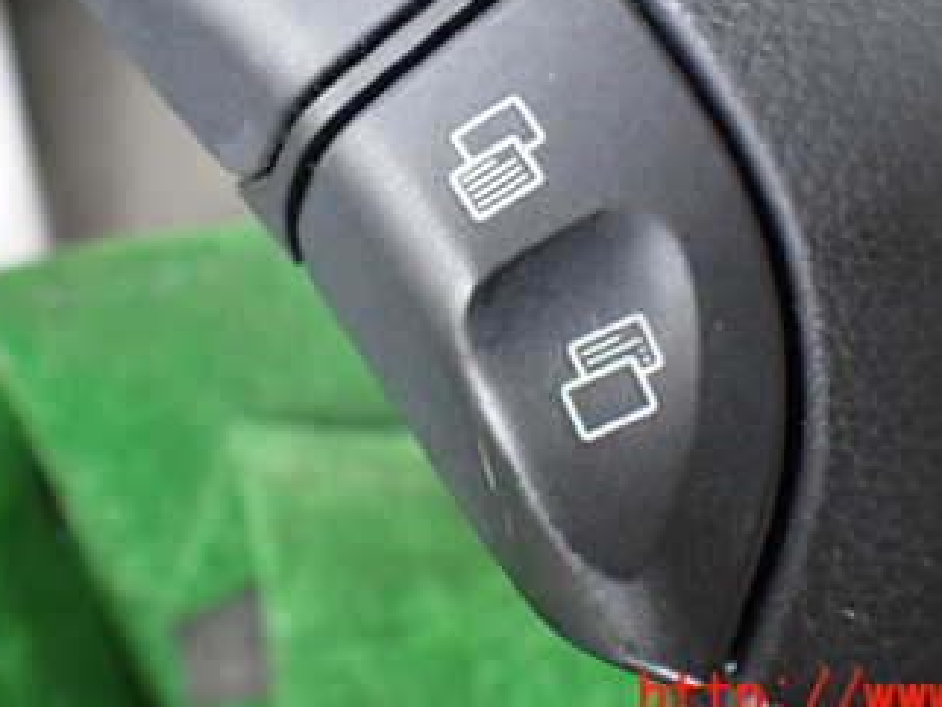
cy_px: 76
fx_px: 1524
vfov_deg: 25.3
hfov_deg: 34.3
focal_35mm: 56
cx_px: 420
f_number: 2.3
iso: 640
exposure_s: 1/125
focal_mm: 5.4
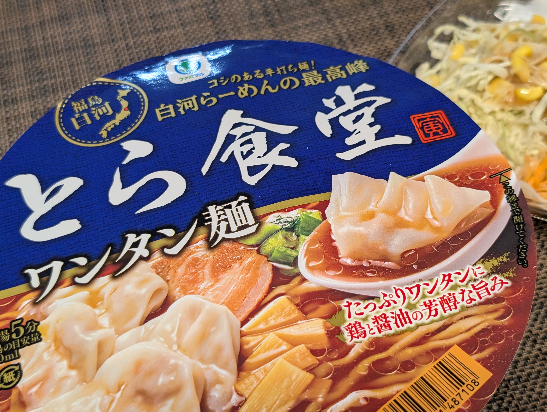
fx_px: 775
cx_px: 274
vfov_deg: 29.7
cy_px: 206
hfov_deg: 38.9
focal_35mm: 49
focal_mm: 6.9
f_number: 1.68
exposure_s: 1/24
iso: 98
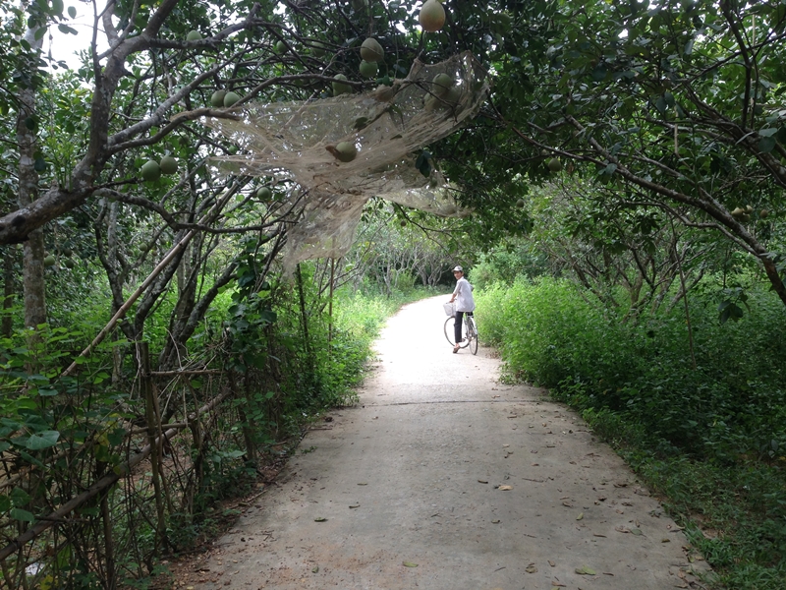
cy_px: 295
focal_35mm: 33
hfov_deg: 55.4
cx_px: 393
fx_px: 749
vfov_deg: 42.9
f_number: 2.4
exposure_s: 1/173
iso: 50
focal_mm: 4.12
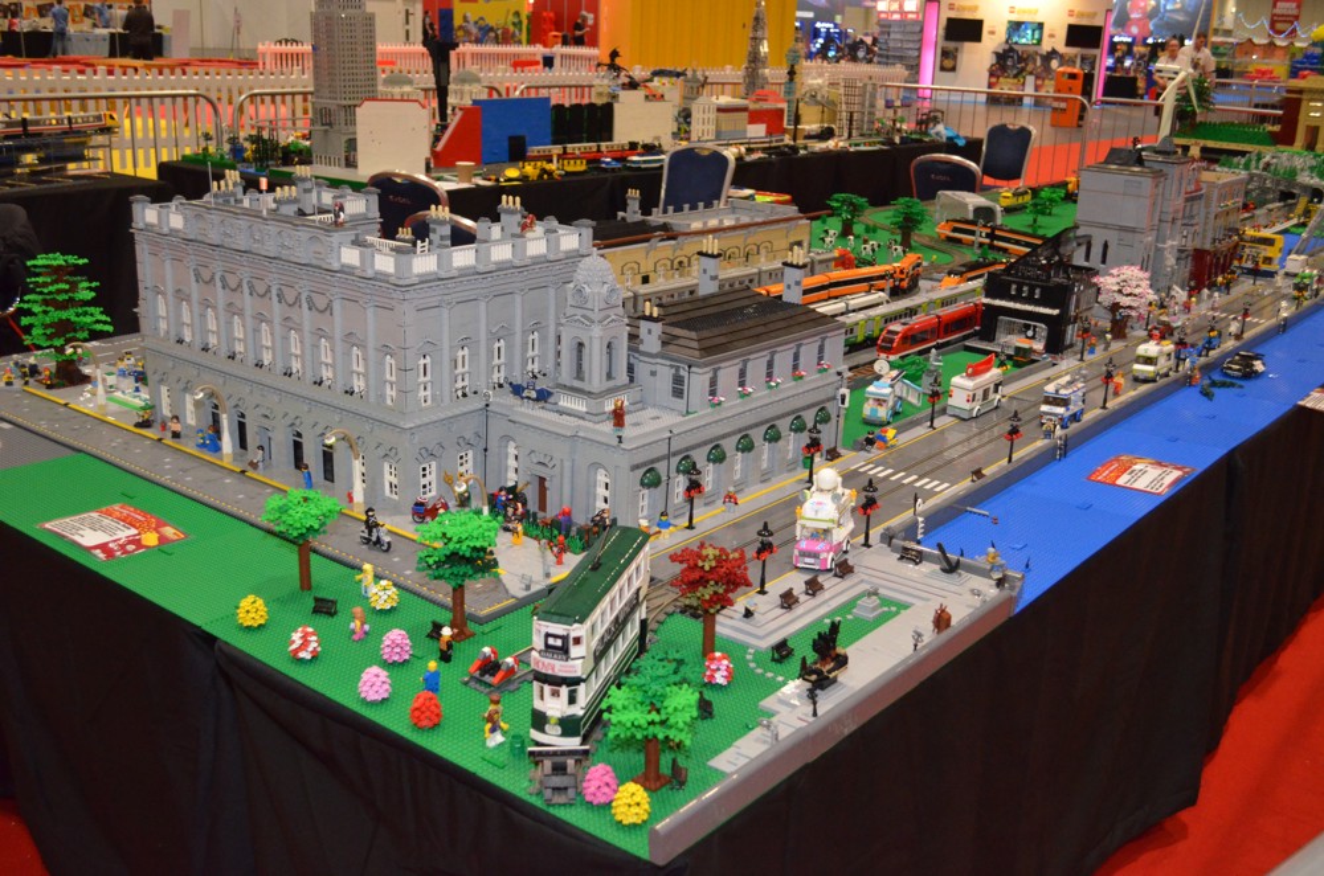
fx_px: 1321
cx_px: 662
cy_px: 438
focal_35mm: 36
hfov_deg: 53.2
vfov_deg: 36.7
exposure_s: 1/60
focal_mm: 24
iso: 3200
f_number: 4
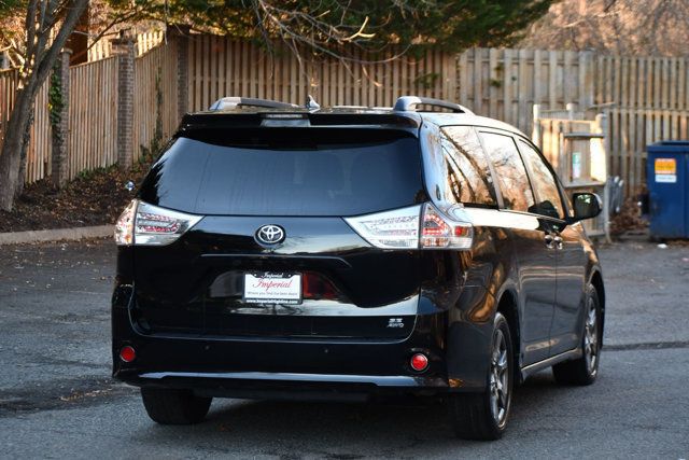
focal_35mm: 105
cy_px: 230
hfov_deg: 19.5
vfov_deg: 13.0
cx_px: 344
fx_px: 2010
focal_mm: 70
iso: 720
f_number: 4.5
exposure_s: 1/250
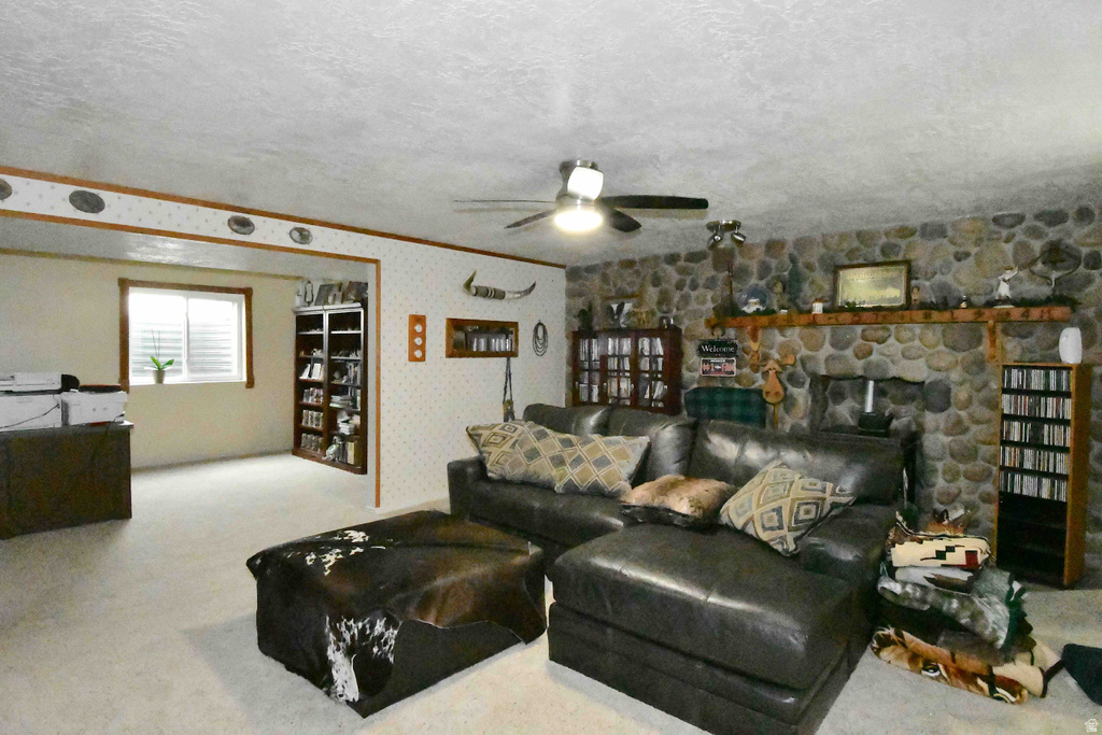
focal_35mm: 18
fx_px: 551
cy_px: 368
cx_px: 551
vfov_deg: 67.4
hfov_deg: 90.0
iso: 51200
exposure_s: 1/60
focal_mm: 12
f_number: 20
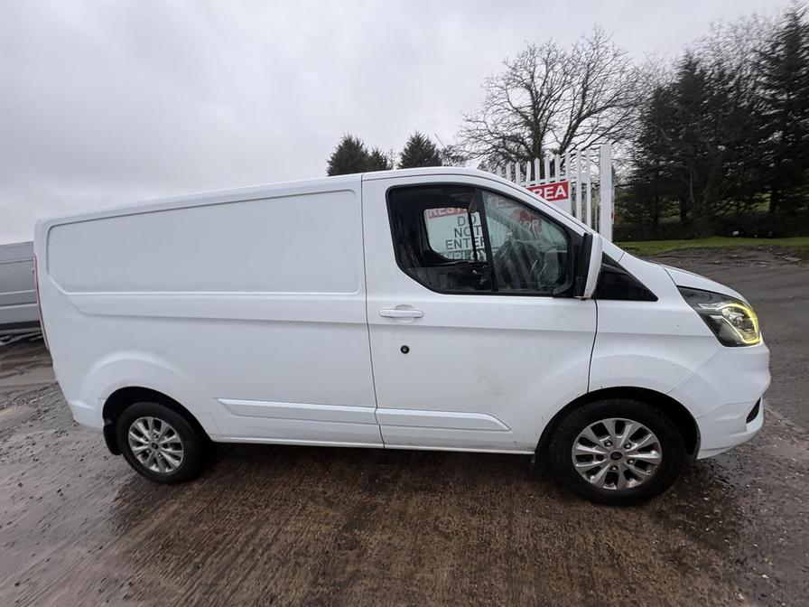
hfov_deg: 102.1
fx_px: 327
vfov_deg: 85.7
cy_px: 304
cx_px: 404
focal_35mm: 14
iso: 64
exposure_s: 1/99
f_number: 2.2
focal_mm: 2.22
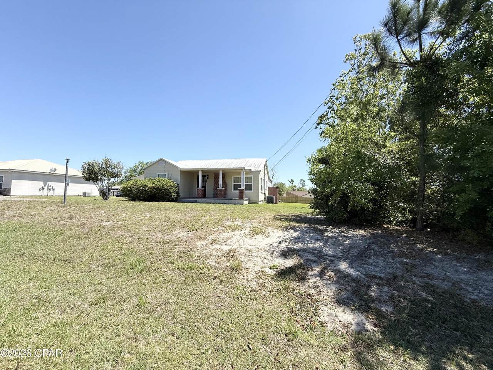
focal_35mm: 14
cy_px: 185
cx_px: 246
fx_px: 199
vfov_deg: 85.7
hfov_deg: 102.1
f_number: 2.2
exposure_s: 1/1961
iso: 50
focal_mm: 2.22
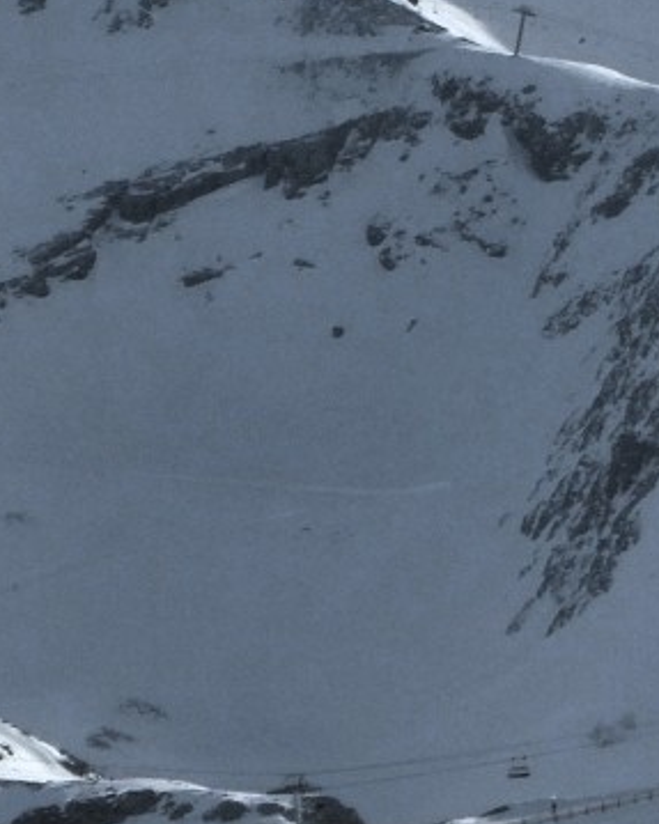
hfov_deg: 1.1
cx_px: 983
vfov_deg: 1.4
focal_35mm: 1405
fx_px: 34268
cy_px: 376
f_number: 6
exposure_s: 1/800
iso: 80
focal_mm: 77.3
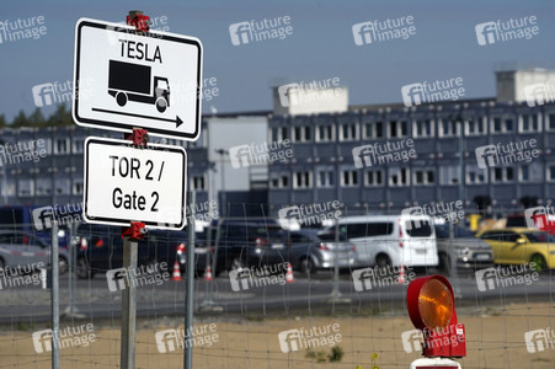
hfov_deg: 10.3
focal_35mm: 200
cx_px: 278
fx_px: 3081
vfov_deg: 6.9
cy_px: 184
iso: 640
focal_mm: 200
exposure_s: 1/2500
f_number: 10
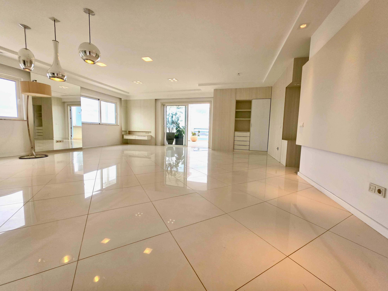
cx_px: 194
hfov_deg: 106.2
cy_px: 146
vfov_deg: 89.9
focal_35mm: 13
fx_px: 146
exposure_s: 1/382
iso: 40
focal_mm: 2.2
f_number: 1.9
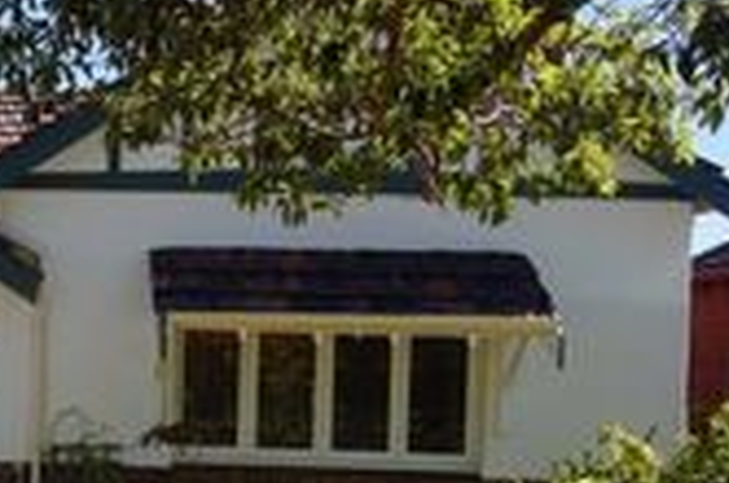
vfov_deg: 19.7
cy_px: 406
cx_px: -198
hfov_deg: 25.8
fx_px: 1374
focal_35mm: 68
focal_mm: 16
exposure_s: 1/60
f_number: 11
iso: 100
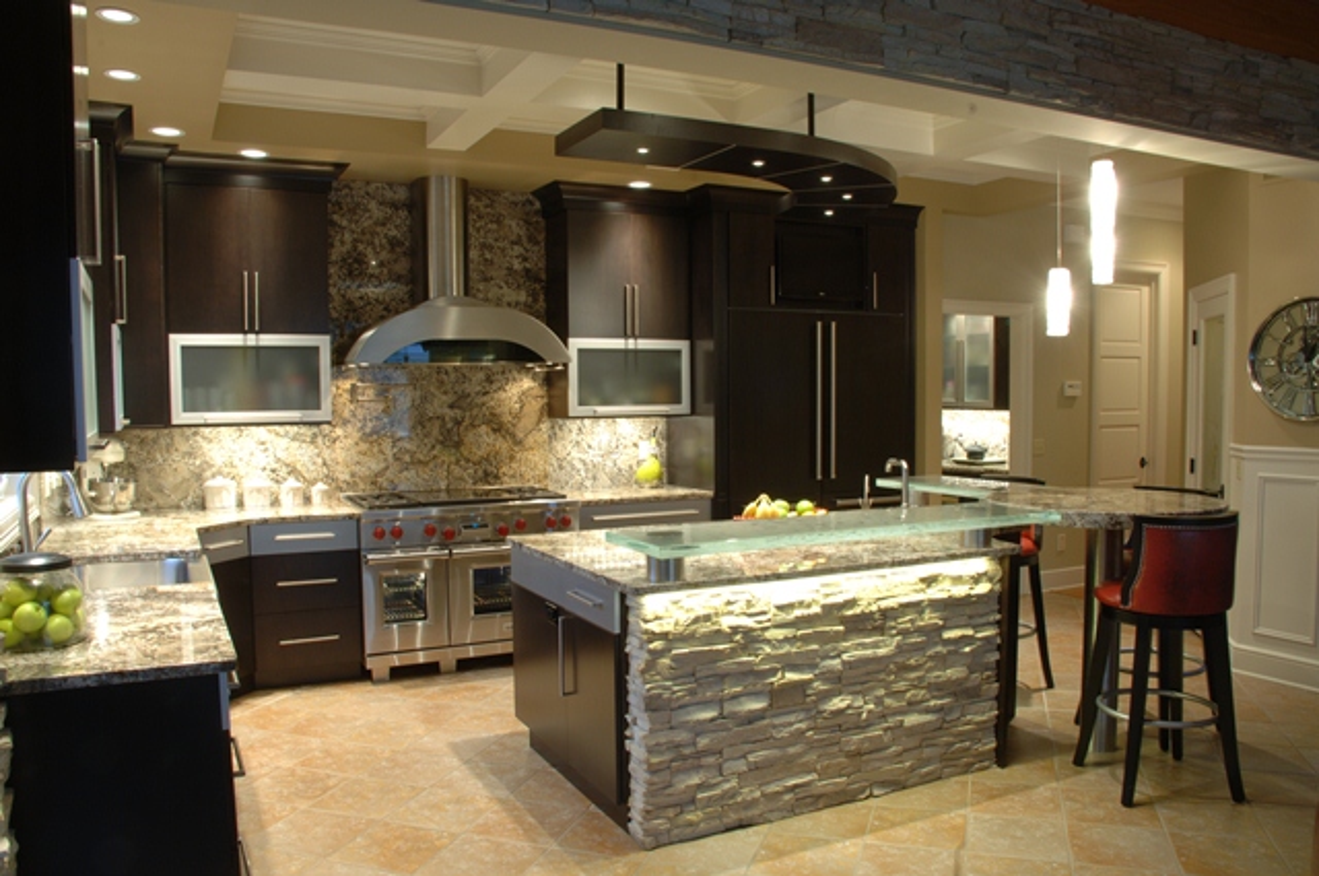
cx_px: 660
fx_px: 988
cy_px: 438
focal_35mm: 27
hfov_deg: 67.4
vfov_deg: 47.8
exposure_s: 6
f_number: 14
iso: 100
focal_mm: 18
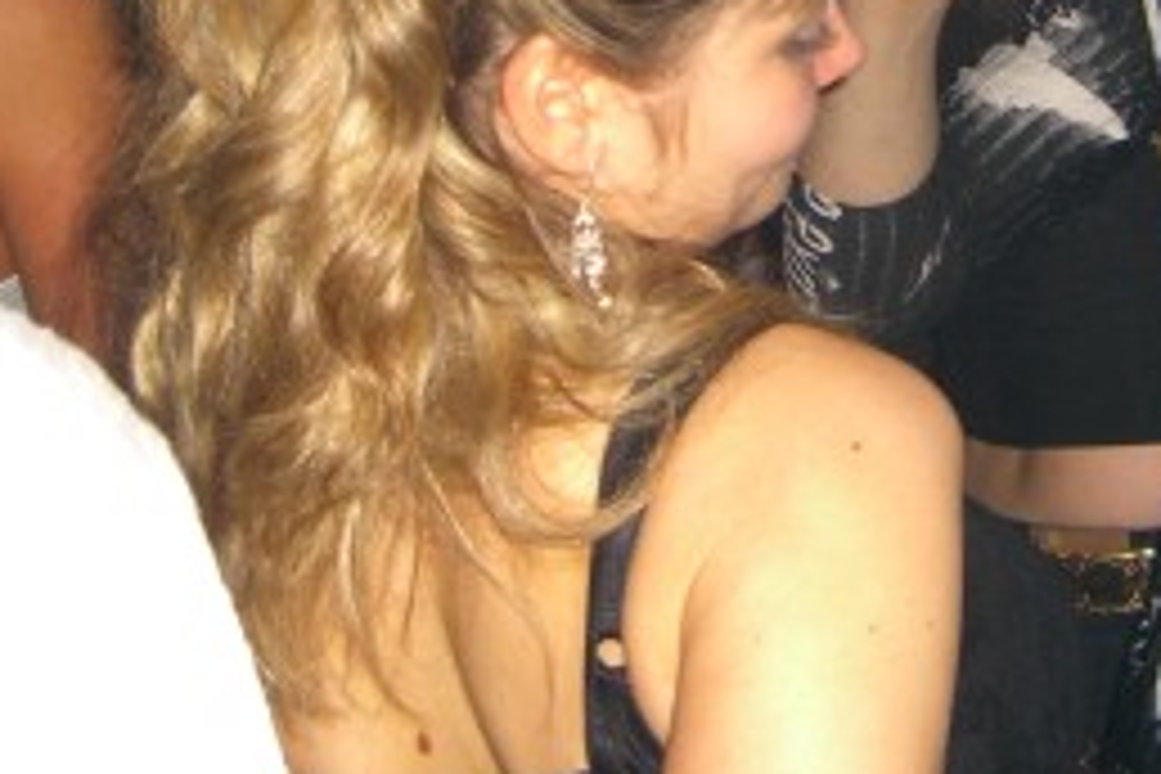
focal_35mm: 92
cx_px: 814
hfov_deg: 22.0
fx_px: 2967
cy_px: -58
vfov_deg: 14.5
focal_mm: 7.9
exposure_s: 1/60
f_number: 2.8
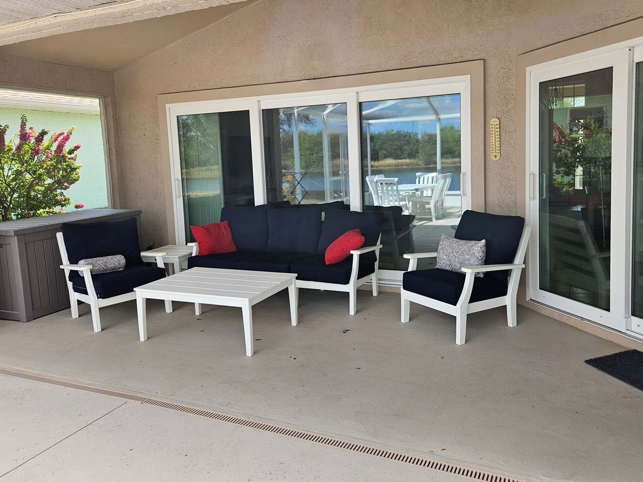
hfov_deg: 65.2
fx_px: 501
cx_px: 351
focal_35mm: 27
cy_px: 210
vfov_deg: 51.2
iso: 50
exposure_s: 1/401
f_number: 1.8
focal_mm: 5.4
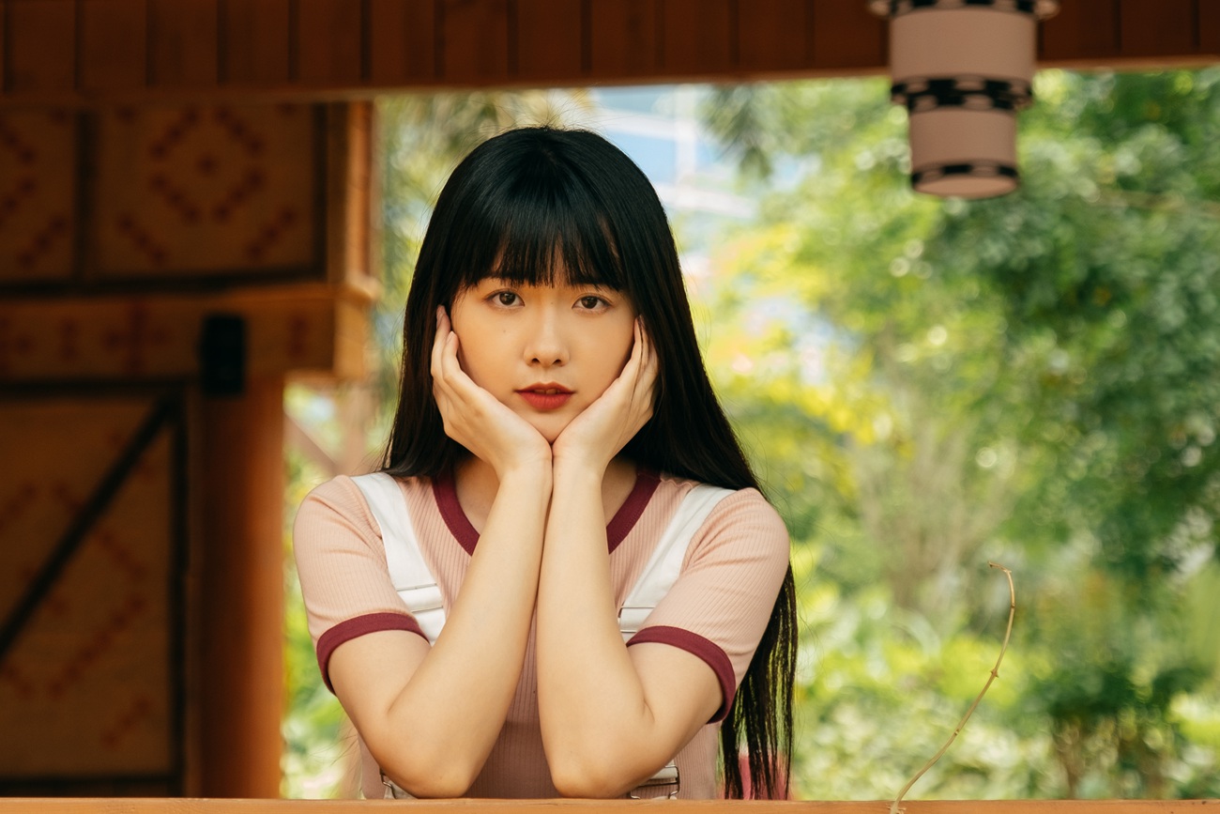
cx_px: 610
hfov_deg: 24.5
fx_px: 2813
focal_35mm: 83
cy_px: 407
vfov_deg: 16.5
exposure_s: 1/210
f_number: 2.8
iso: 100
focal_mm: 55
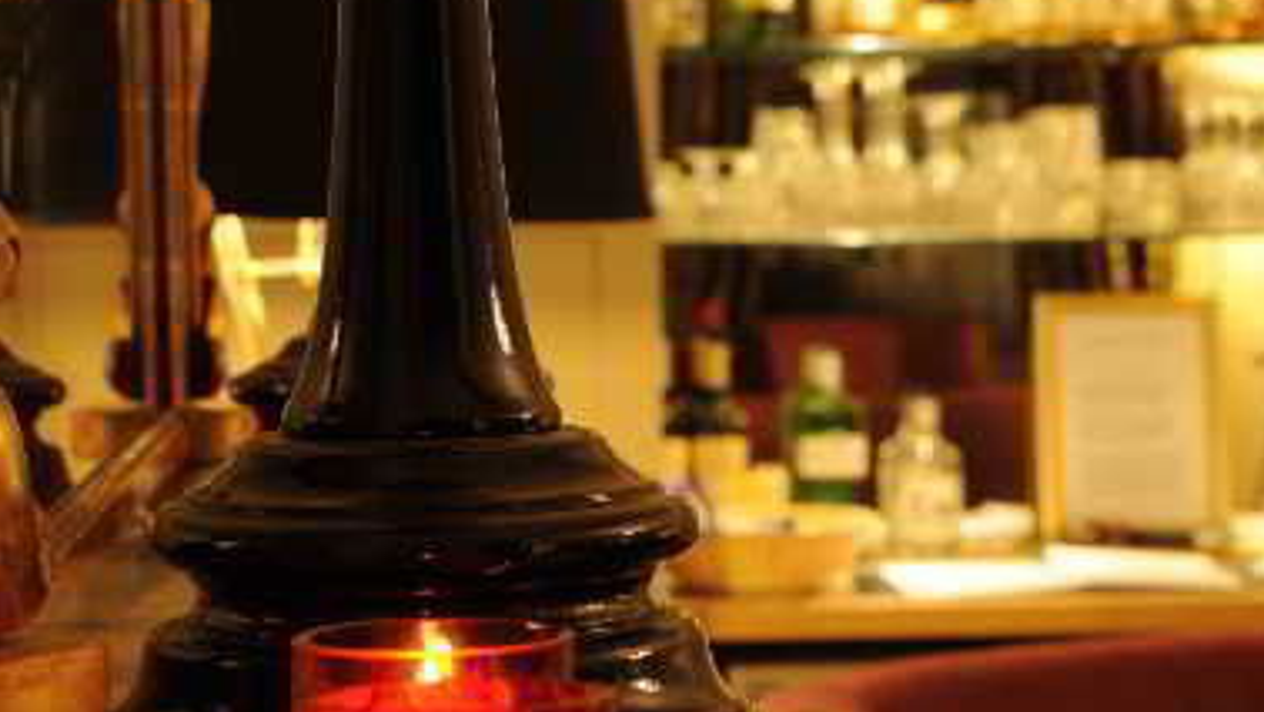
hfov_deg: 17.3
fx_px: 4158
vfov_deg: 9.8
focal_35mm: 124
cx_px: 799
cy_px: 358
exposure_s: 2
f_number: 8
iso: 200
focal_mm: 56
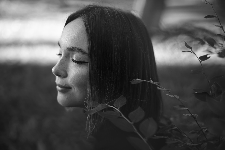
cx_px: 112
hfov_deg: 39.6
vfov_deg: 27.0
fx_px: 312
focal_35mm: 50
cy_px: 75
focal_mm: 50
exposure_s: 1/250
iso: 100
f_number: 1.8
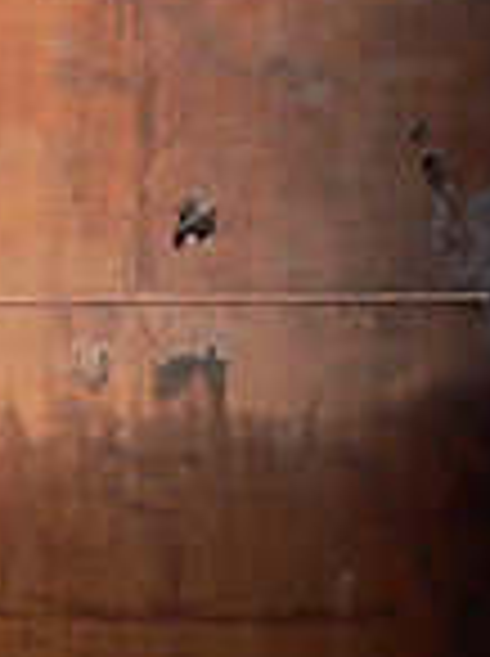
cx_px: 402
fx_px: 4676
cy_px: 338
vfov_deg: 8.0
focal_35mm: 247
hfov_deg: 6.0
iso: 80
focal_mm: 6.7
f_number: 4
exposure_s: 1/400
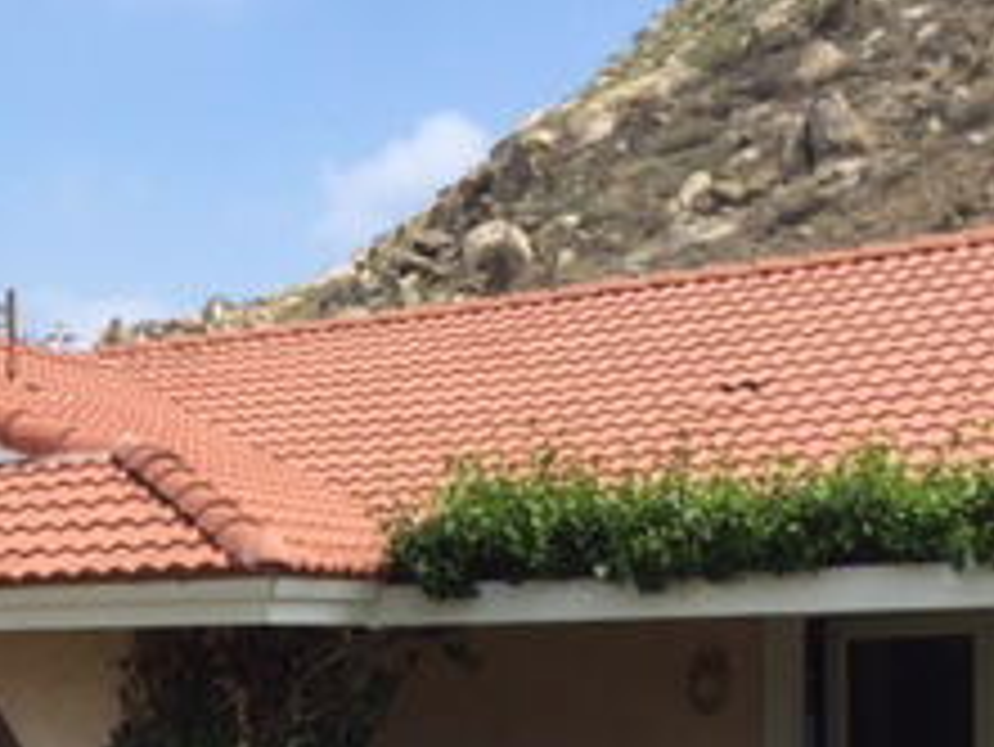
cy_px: 824
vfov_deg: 17.0
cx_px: -153
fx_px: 2413
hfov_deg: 21.8
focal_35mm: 84
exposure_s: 1/1522
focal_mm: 4.15
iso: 32
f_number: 2.2
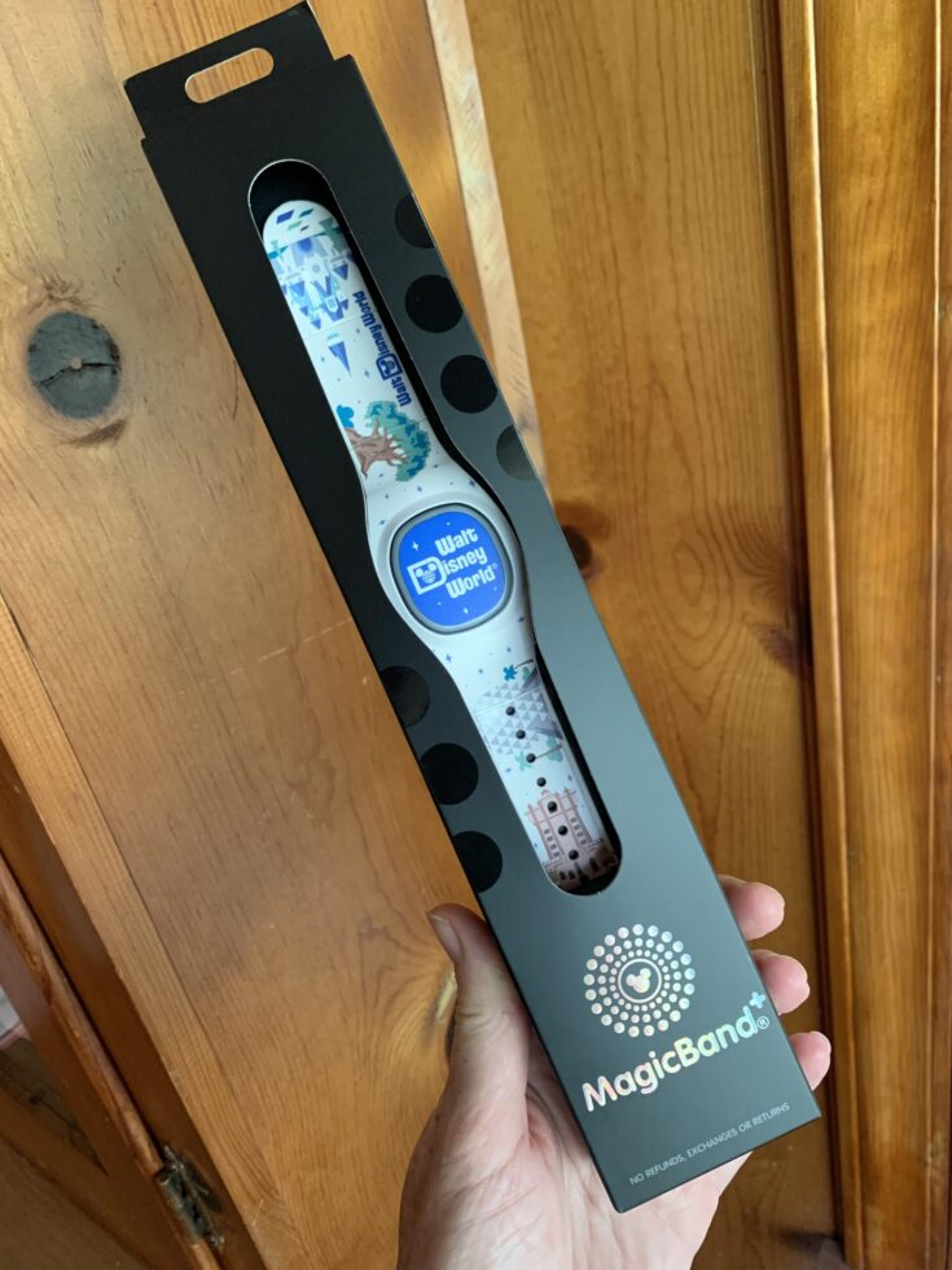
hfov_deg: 53.1
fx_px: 953
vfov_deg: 67.3
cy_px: 635
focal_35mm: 26
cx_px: 476
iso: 400
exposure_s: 1/56
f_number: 1.8
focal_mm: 4.25
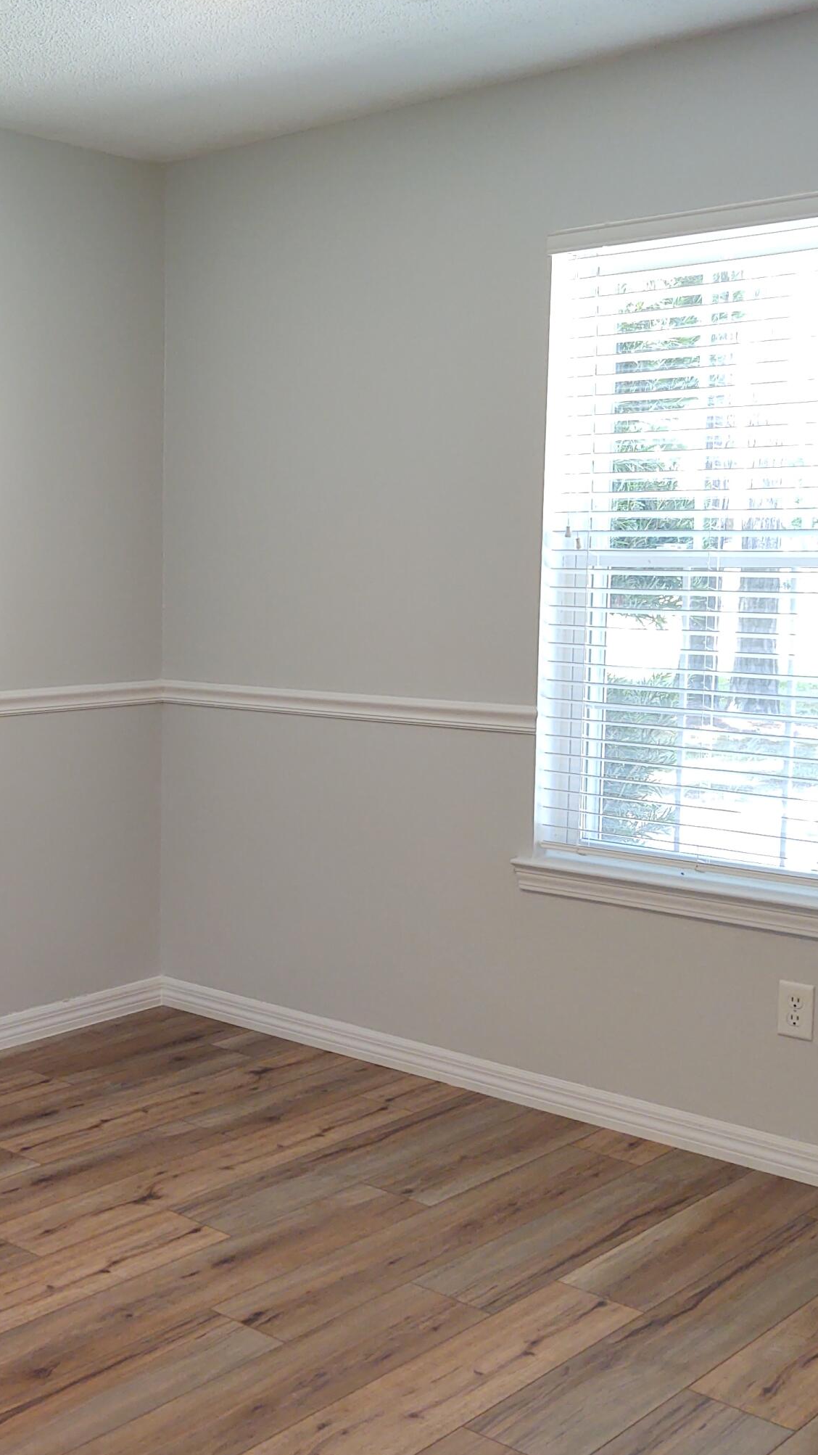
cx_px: 54
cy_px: 750
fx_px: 1697
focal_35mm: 44
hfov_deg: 26.1
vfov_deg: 46.4
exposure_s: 1/60
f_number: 1.7
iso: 129
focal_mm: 4.75
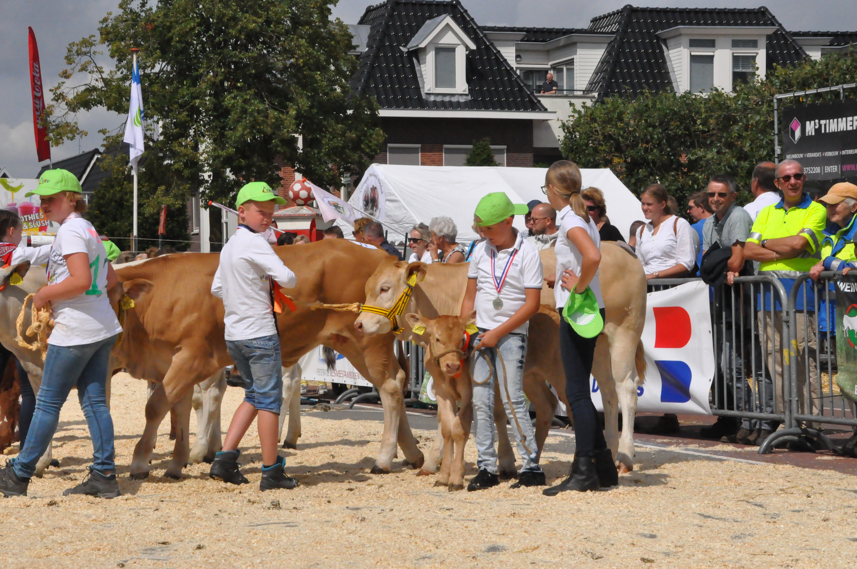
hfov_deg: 20.6
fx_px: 2354
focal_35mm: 99
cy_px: 284
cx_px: 428
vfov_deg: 13.8
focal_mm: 66
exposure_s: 1/4000
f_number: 20
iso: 3200
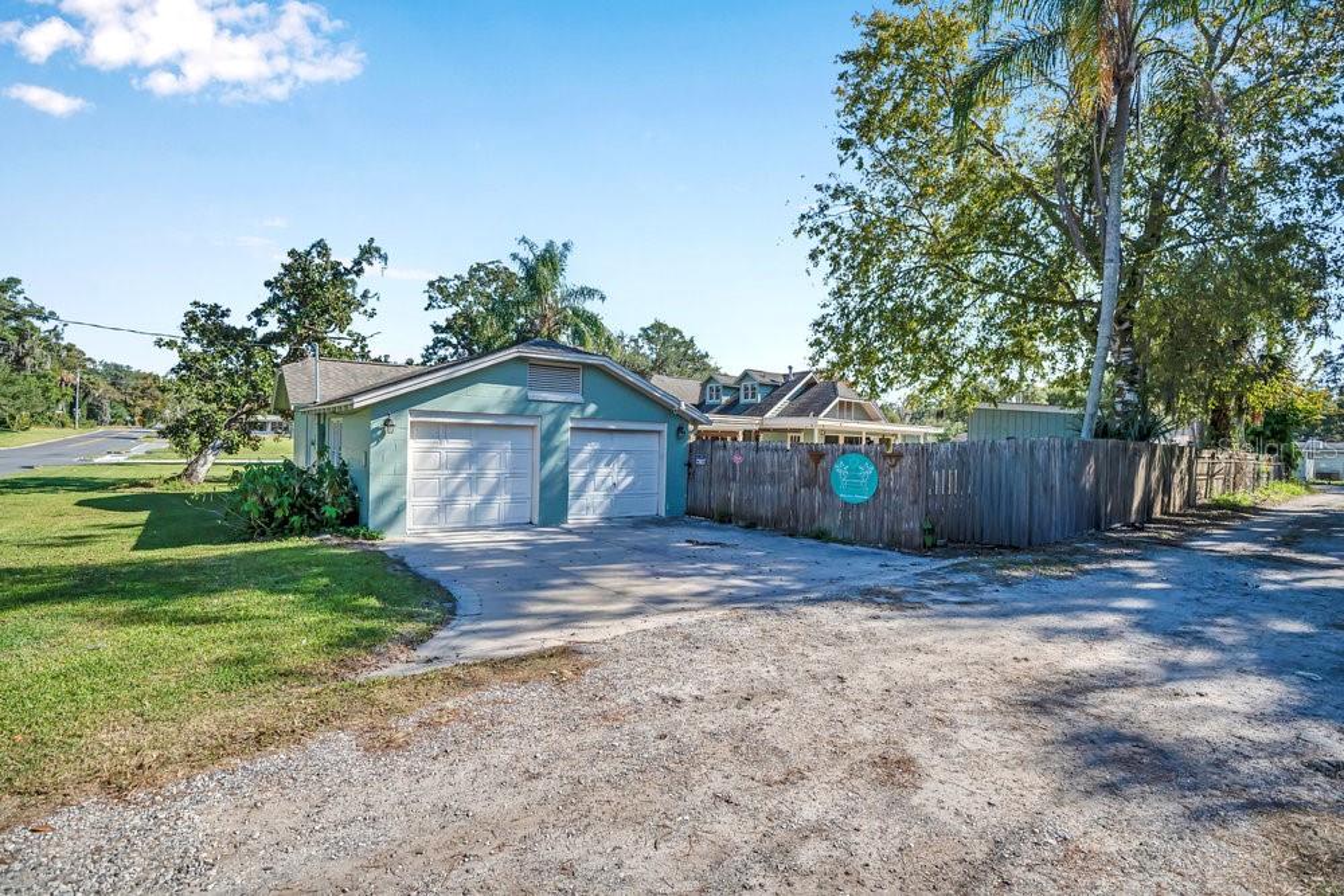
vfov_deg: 73.8
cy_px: 448
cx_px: 672
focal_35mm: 16
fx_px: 597
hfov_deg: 96.7
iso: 800
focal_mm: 16
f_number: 4.5
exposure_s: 1/8000
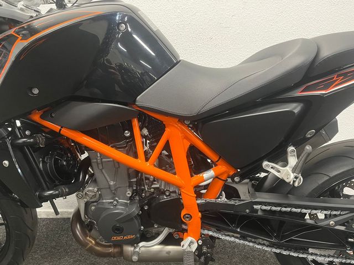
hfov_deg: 67.3
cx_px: 177
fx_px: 266
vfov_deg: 53.1
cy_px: 132
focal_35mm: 26
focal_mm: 5.1
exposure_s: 1/50
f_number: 1.6
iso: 400
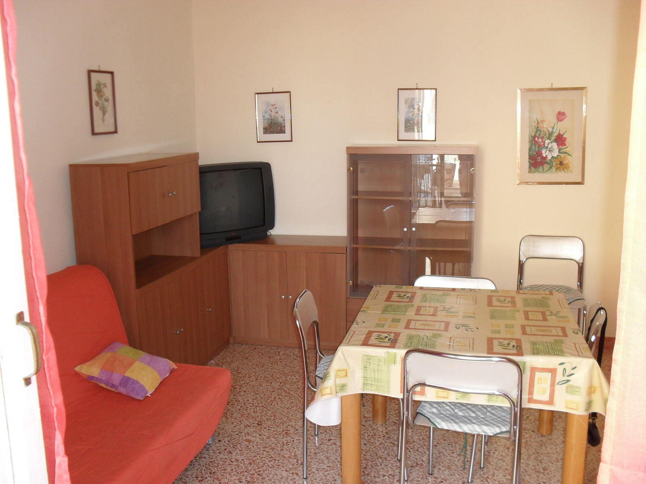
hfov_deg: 52.6
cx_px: 323
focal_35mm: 35
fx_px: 653
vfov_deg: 40.7
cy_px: 242
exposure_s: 1/45
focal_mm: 6.3
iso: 160
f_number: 3.2
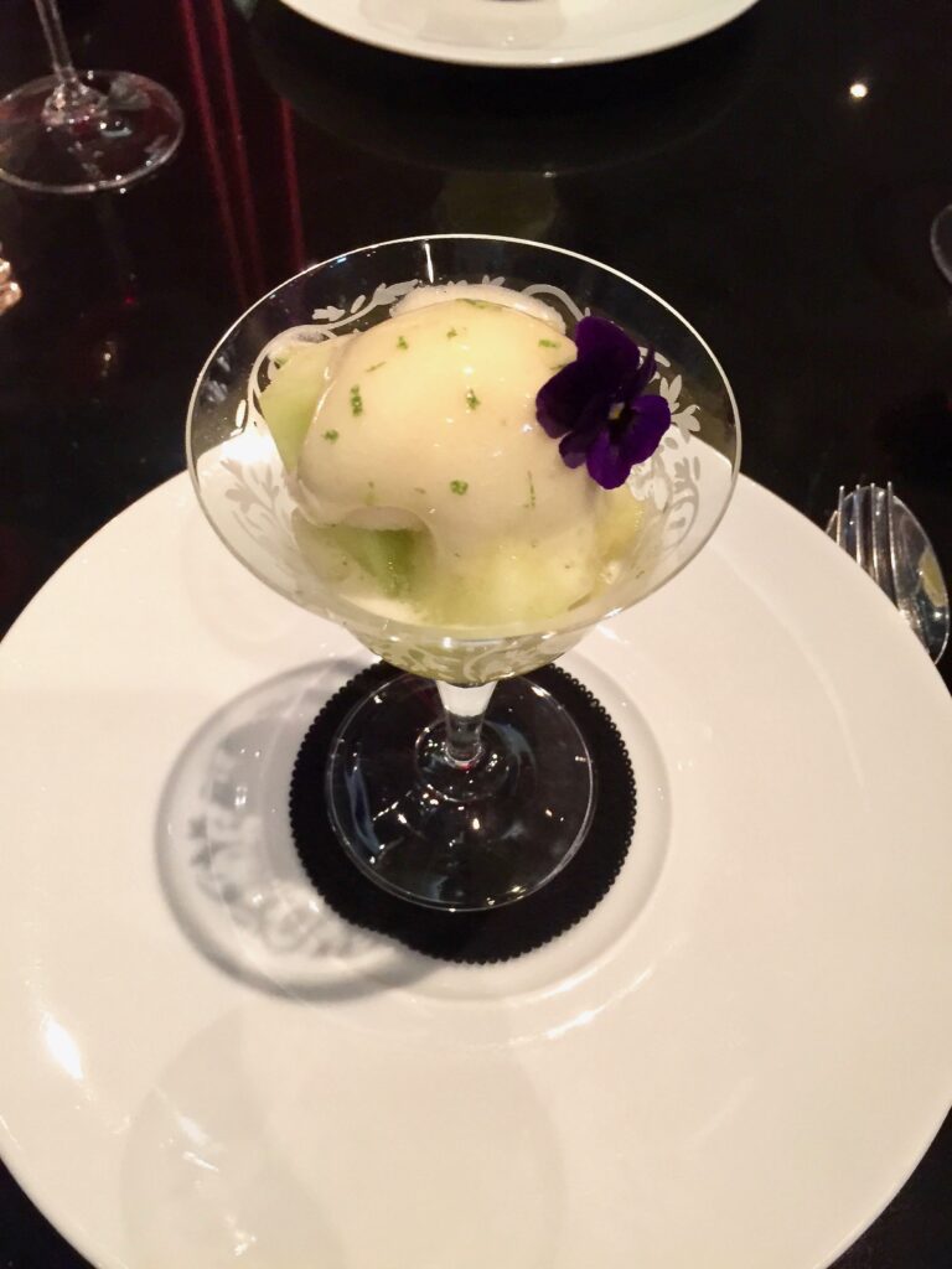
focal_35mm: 29
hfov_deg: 48.2
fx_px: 1063
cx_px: 476
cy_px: 634
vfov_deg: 61.7
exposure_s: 1/4
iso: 125
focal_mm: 4.15
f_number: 2.2
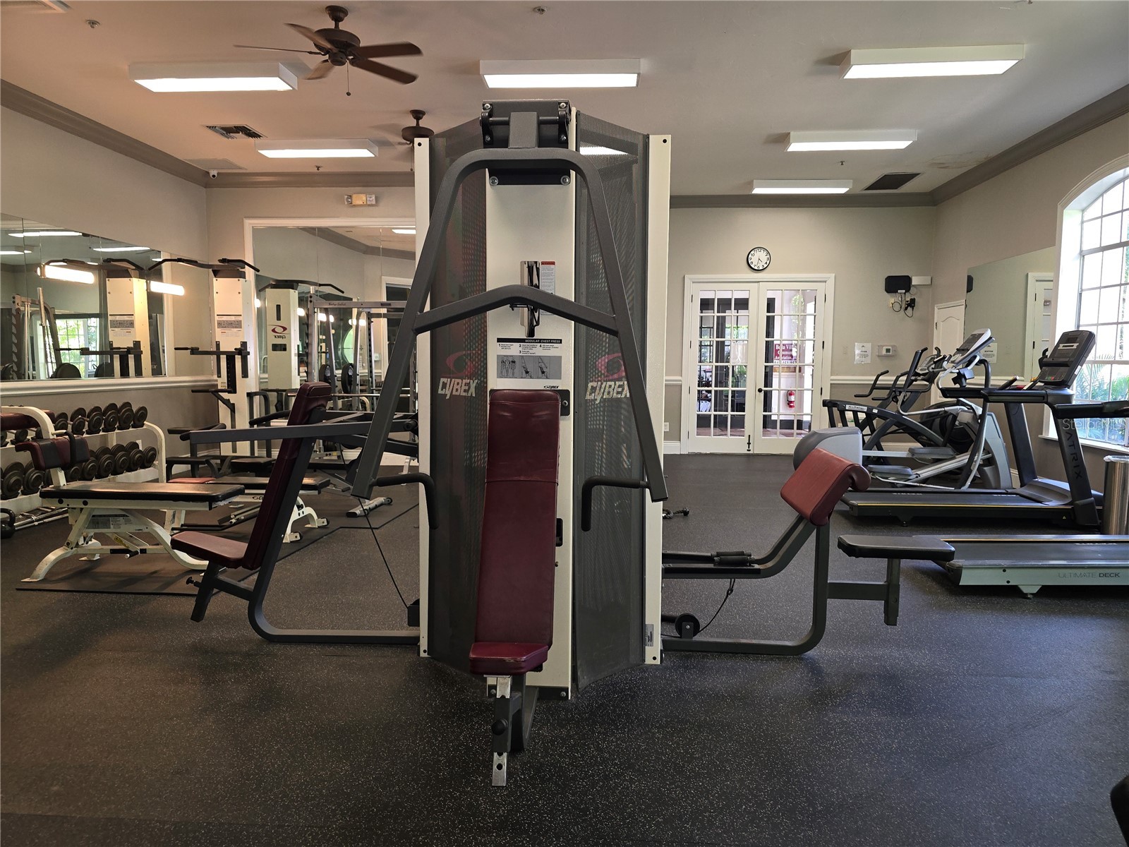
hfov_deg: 73.9
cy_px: 424
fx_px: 750
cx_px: 564
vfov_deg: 58.9
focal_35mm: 23
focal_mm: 6.3
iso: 100
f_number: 1.7
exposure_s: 1/40
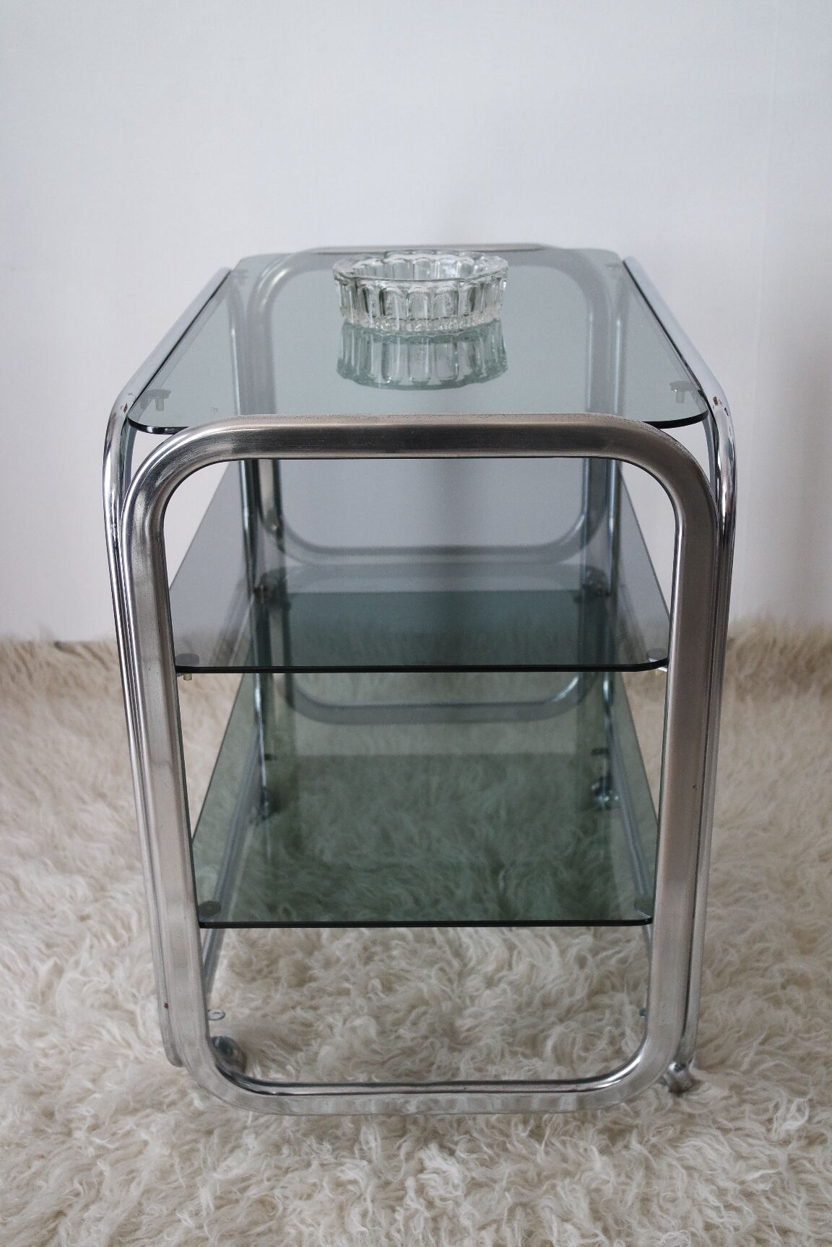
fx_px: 1491
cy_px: 624
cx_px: 416
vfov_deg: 45.4
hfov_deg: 31.2
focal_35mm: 43
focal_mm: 28
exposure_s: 1/50
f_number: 4
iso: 800
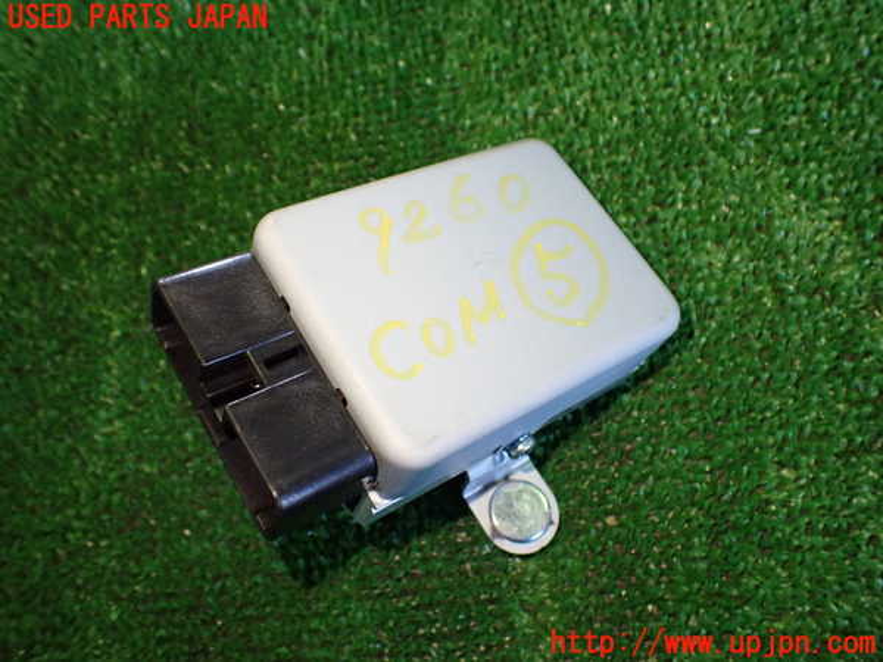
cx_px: 442
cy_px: 331
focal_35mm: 30
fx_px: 765
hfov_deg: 60.0
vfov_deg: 46.8
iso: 640
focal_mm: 5.4
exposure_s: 1/125
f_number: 2.3
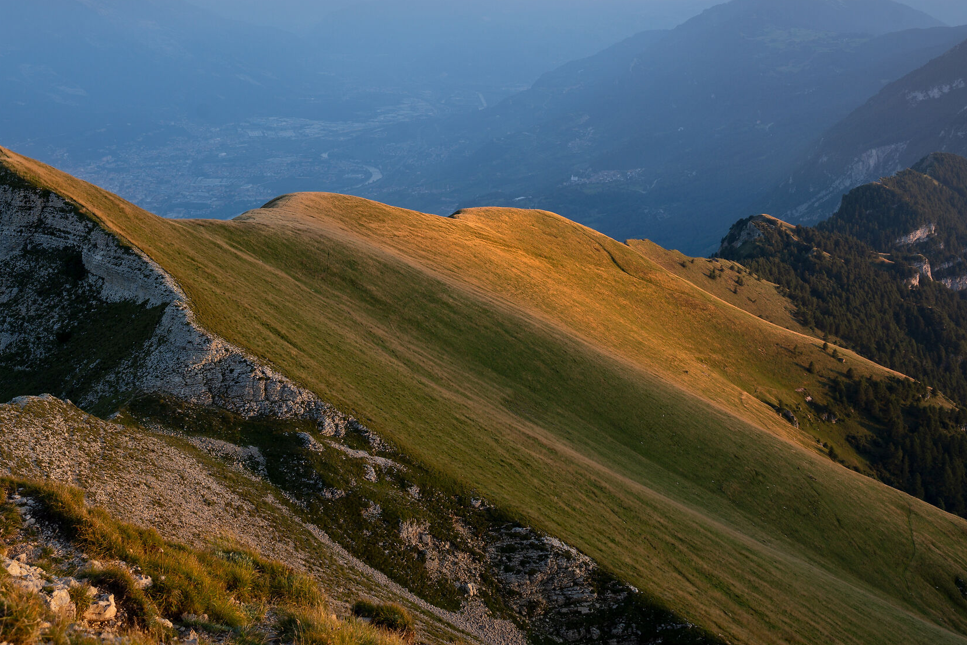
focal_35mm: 55
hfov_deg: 36.2
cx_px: 472
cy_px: 230
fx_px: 1477
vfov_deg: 24.5
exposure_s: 1/40
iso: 100
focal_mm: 38
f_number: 9
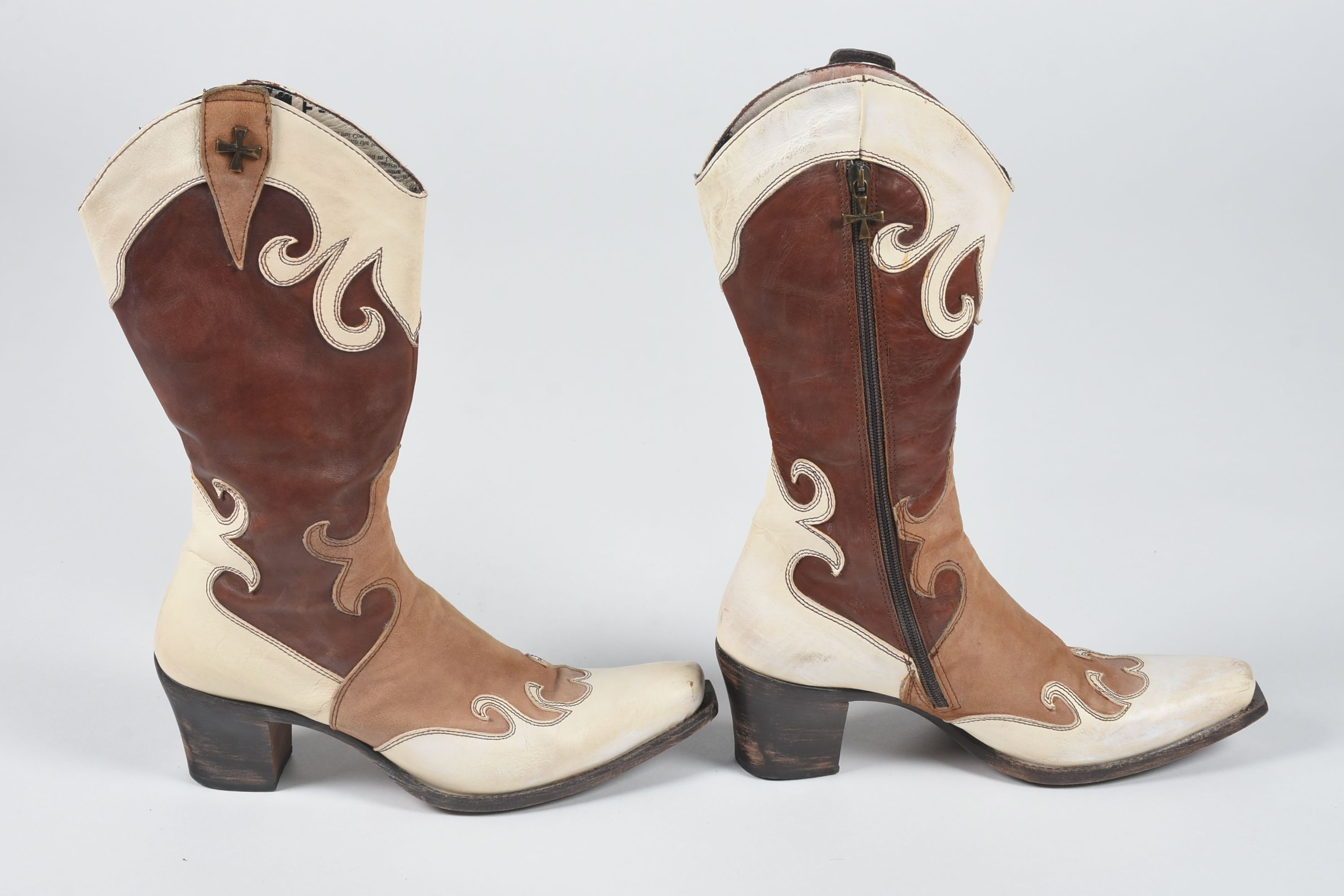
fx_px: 2837
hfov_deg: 26.7
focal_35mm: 76
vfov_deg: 17.9
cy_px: 443
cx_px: 675
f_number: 13
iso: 200
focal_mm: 50
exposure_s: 1/125
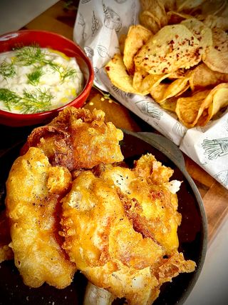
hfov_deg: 30.3
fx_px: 422
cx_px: 114
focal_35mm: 48
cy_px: 152
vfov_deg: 39.7
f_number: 1.78
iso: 250
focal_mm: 6.86
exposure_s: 1/100
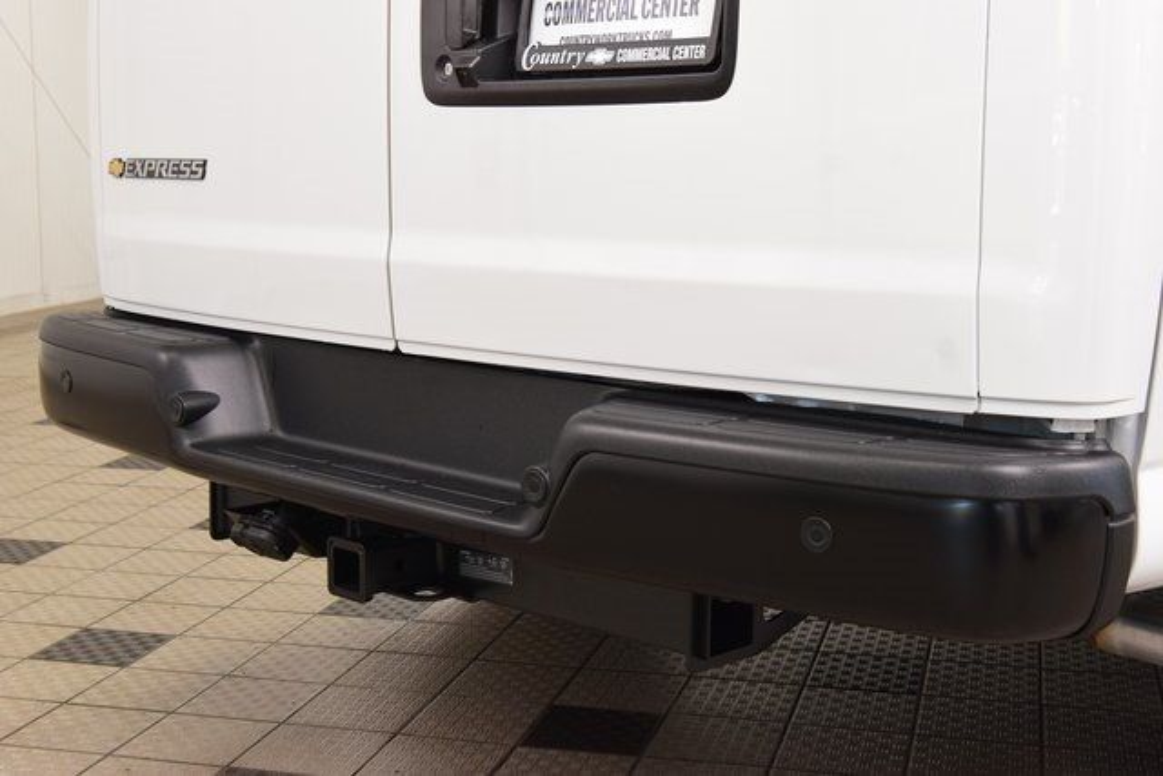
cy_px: 388
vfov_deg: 25.8
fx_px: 1696
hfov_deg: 37.8
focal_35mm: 52
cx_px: 582
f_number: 8
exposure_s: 1/60
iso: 1400
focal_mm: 35
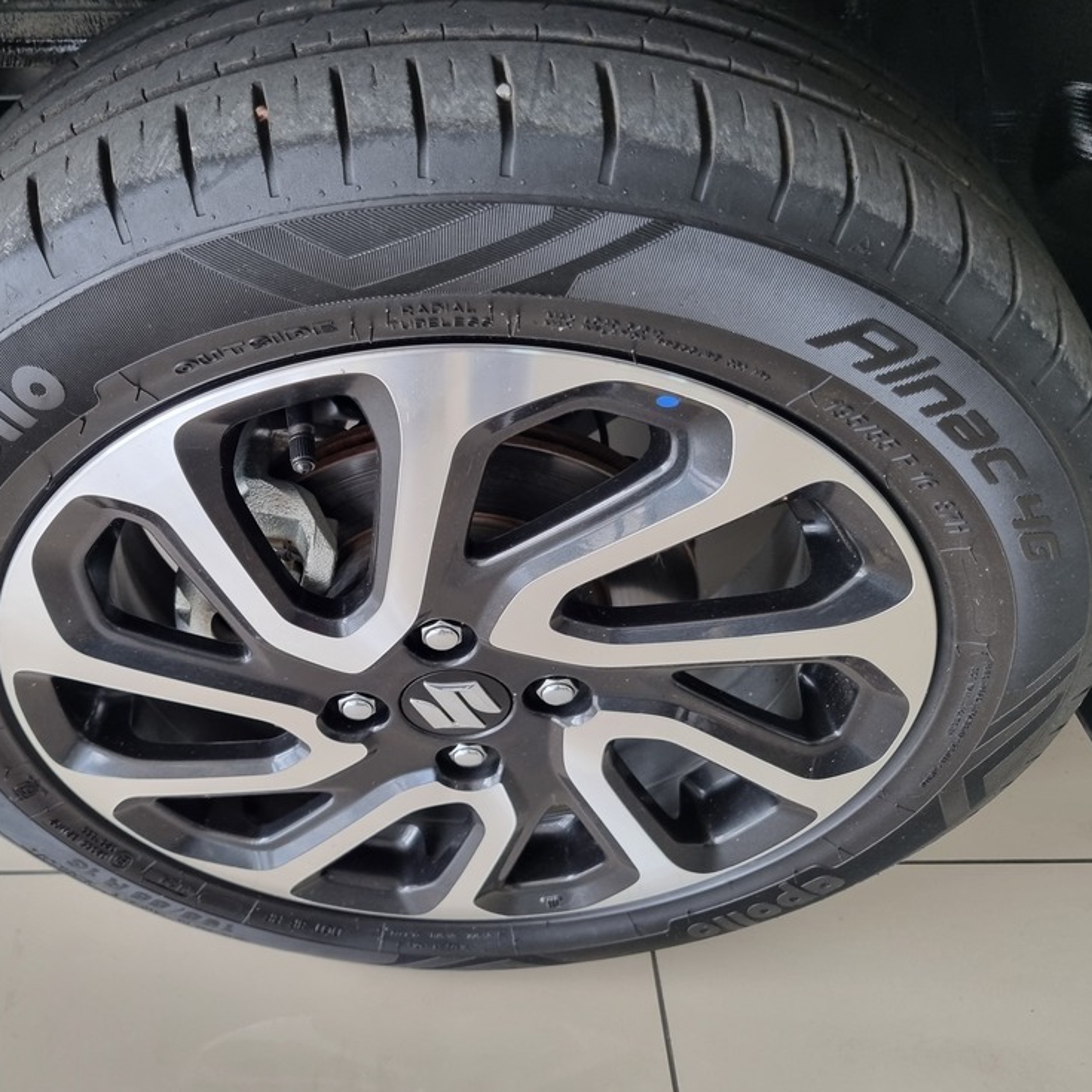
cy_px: 568
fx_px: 1142
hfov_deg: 50.4
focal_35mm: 32
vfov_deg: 51.1
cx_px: 383
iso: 125
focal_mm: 5.4
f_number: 1.8
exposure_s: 1/100
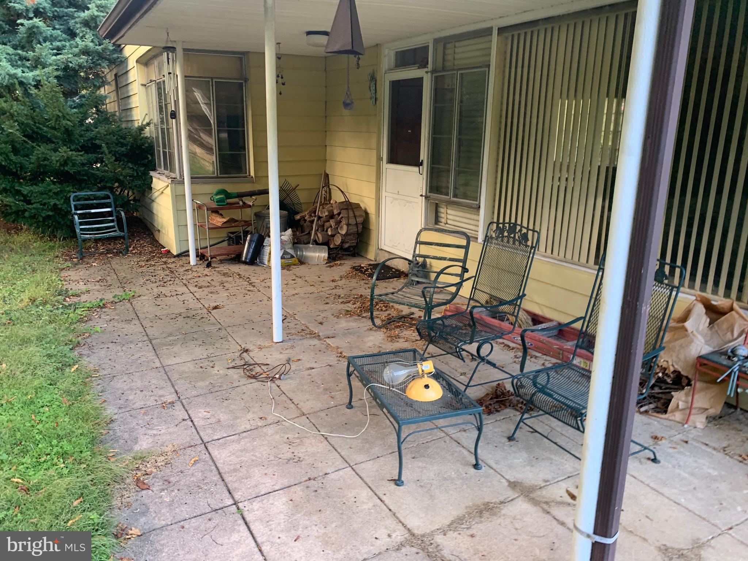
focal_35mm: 26
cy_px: 280
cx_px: 374
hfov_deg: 67.3
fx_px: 562
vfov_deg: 53.1
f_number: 1.8
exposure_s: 1/107
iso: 100
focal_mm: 4.25
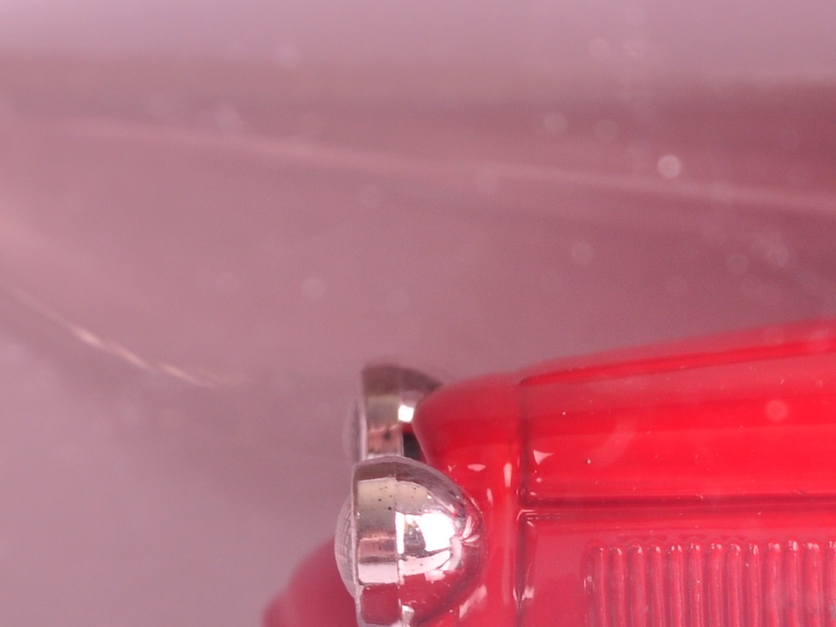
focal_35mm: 276
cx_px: 1361
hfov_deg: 7.0
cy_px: 556
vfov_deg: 5.4
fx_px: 6658
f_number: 11
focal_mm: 55
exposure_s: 1/125
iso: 160
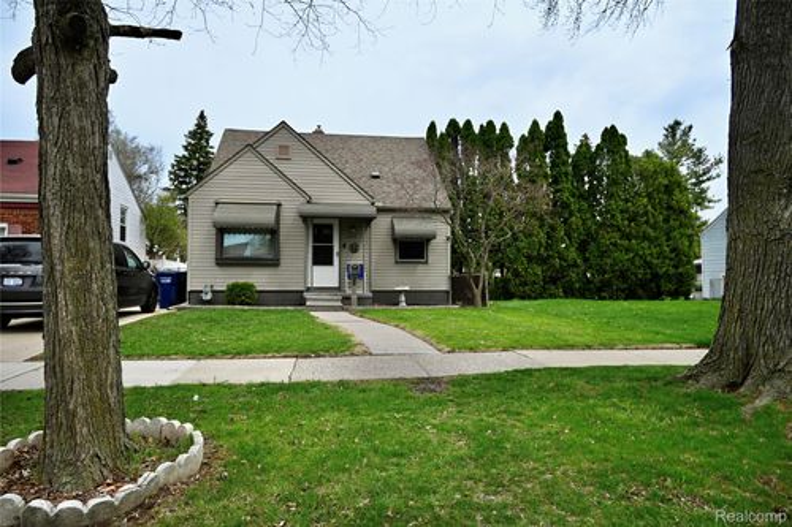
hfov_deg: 73.8
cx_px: 396
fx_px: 528
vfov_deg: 53.1
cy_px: 264
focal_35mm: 24
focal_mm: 24
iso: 100
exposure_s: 1/250
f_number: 6.3
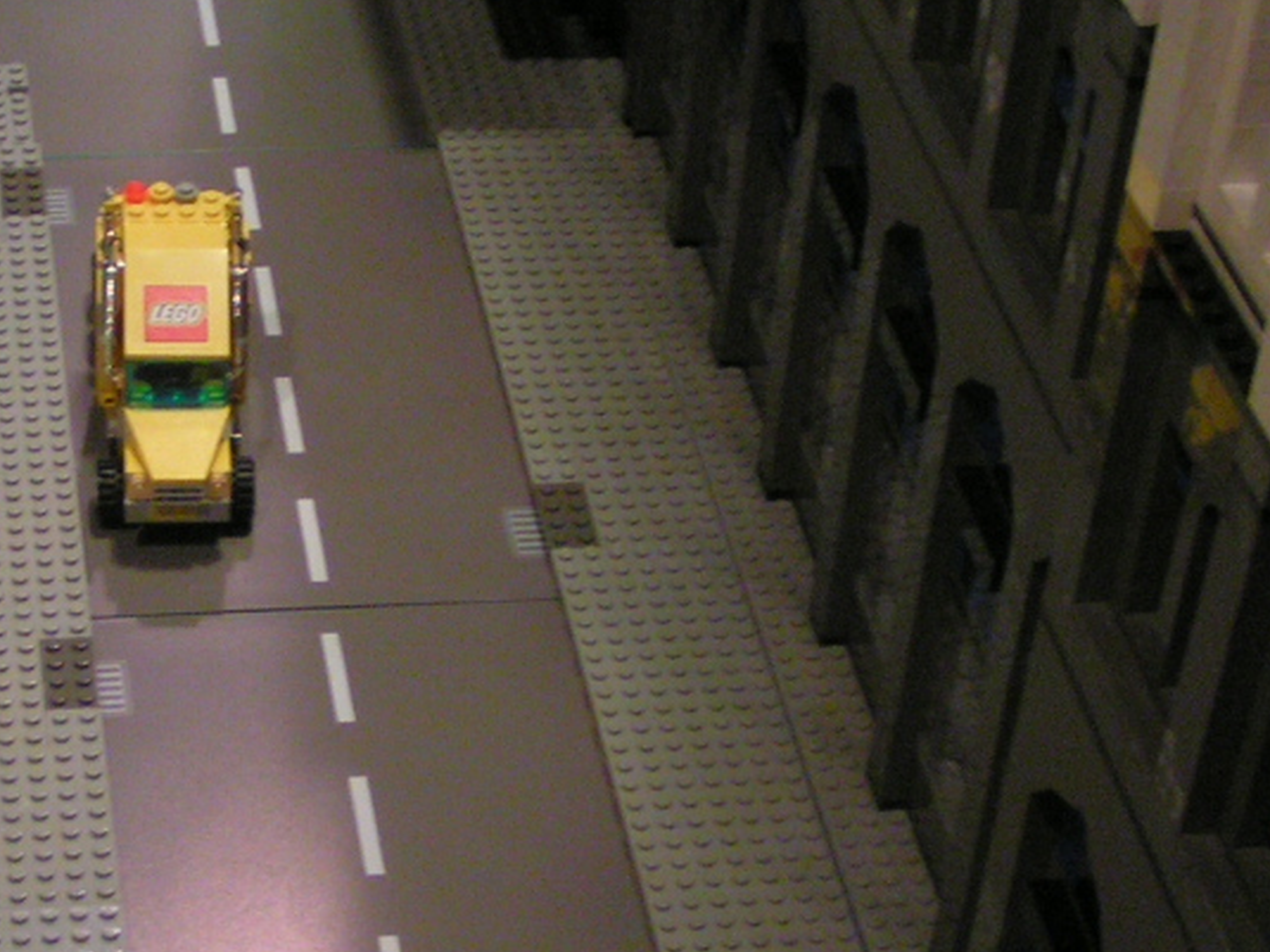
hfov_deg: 21.2
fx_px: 3338
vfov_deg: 16.2
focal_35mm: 91
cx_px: 199
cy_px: 423
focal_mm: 5.8
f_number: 2.8
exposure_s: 1/15
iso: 200
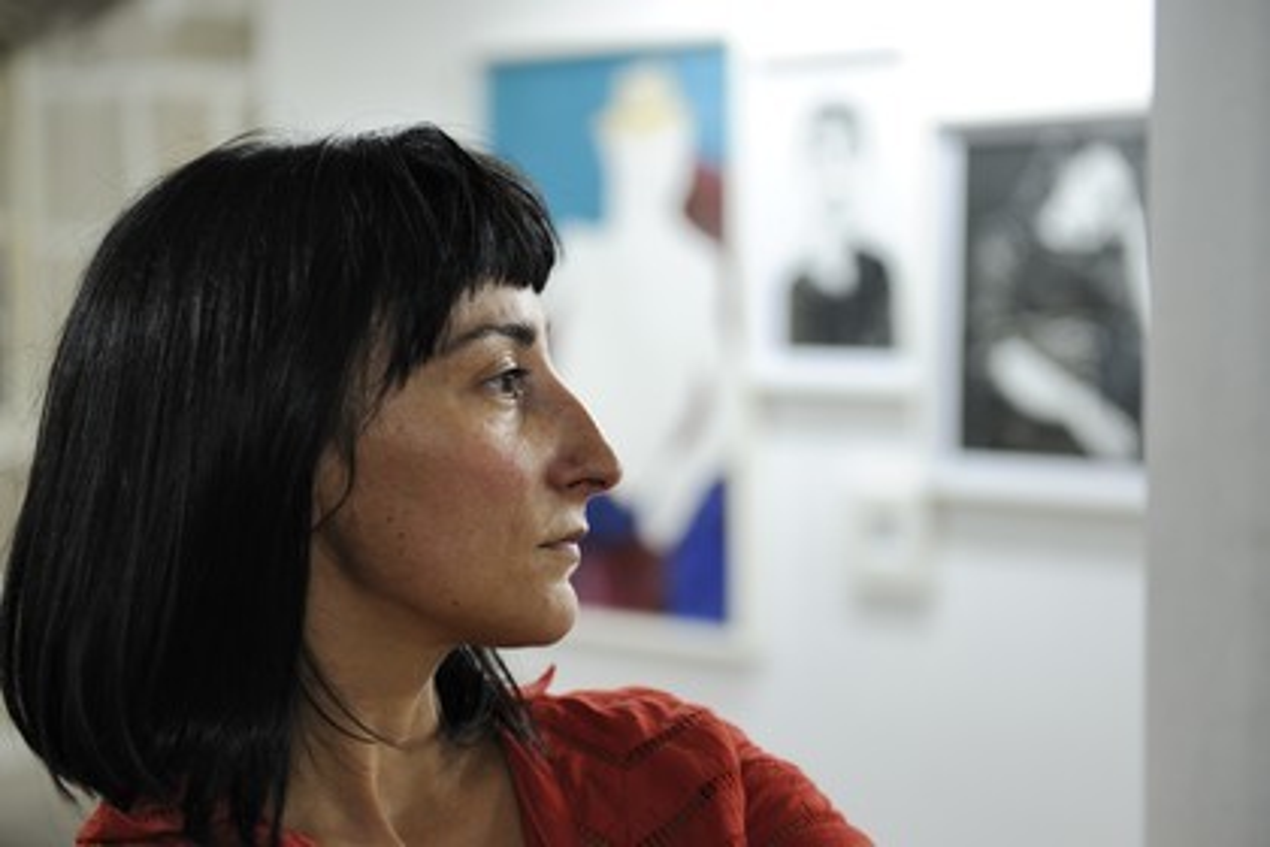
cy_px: 424
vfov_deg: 20.6
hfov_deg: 30.5
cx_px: 635
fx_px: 2328
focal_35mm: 66
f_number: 3.2
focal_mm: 66
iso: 800
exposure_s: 1/30
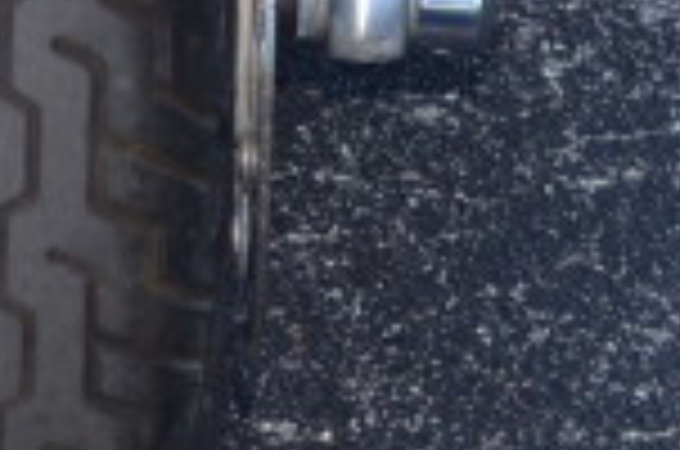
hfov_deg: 9.6
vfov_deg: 5.9
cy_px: -936
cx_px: 72
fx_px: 4053
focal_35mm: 215
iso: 100
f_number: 5
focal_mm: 18
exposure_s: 1/200
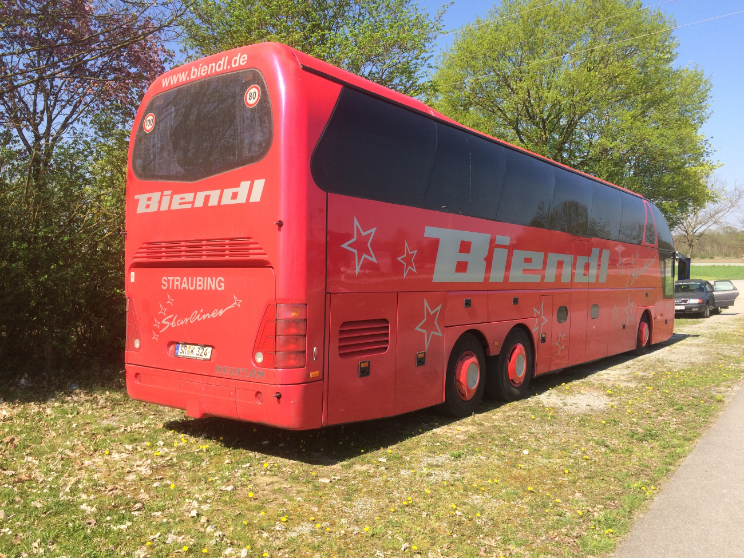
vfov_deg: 48.2
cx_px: 372
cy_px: 279
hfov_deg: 61.7
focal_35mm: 29
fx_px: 623
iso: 32
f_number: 2.2
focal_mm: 4.15
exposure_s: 1/1026
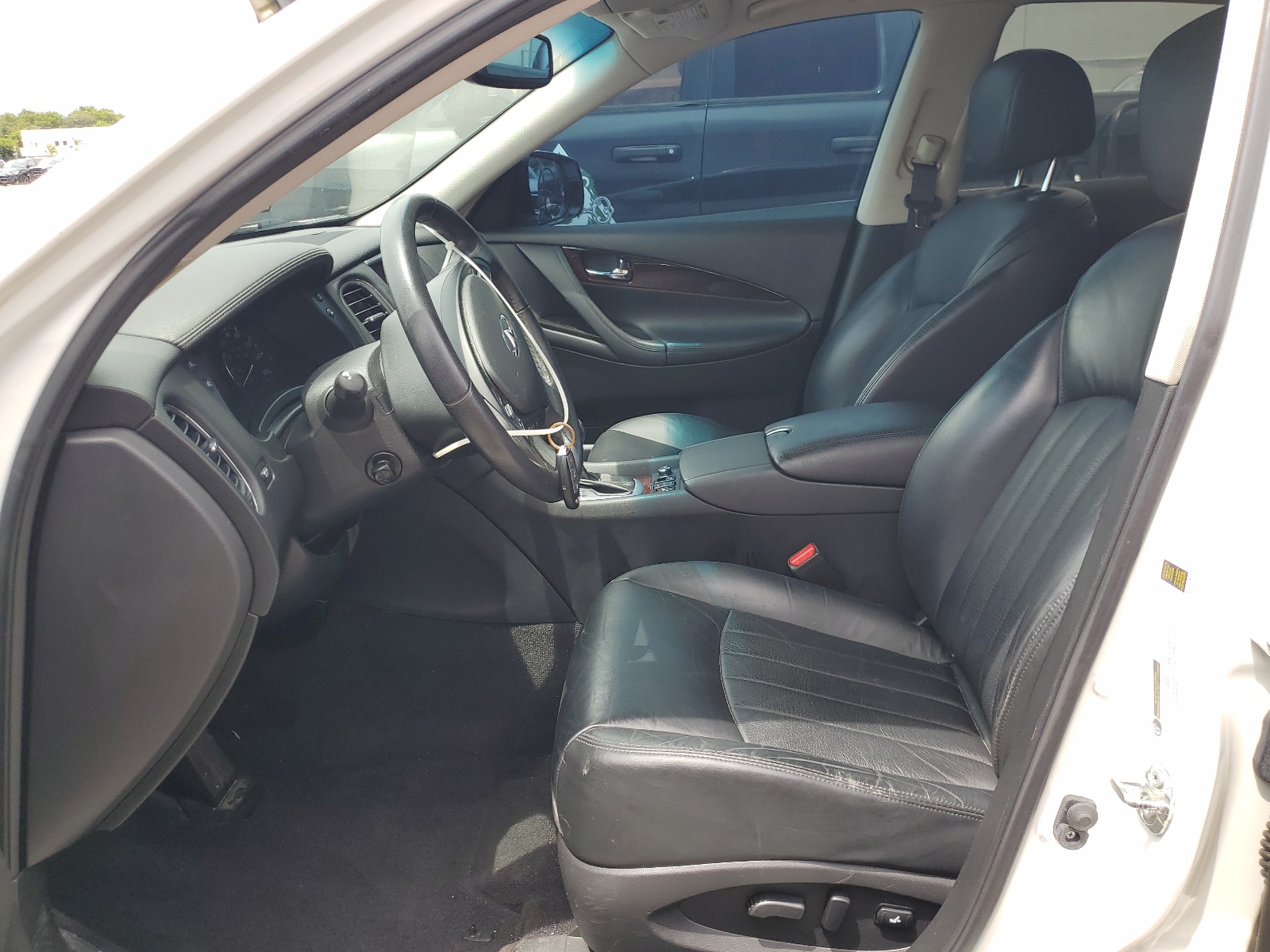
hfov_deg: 67.3
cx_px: 635
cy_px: 476
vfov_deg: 53.1
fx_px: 954
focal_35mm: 26
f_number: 1.5
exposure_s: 1/500
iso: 50
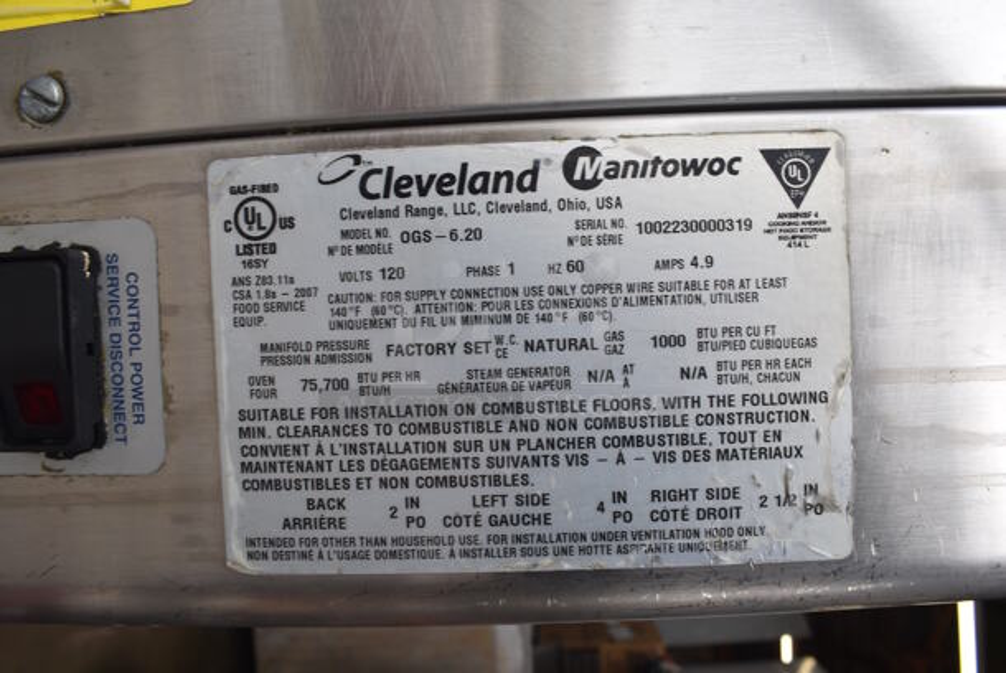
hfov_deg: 67.3
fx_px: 755
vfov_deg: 48.0
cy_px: 336
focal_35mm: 27
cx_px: 503
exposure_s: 1/60
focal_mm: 18
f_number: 8
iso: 140
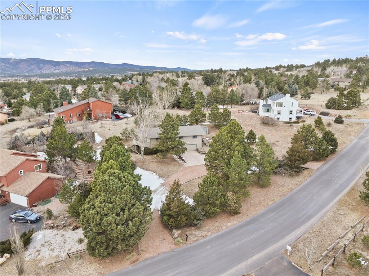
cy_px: 138
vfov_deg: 56.7
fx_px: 256
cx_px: 184
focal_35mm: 24
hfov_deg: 71.6
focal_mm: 12.29
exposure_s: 1/160
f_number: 2.8
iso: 250
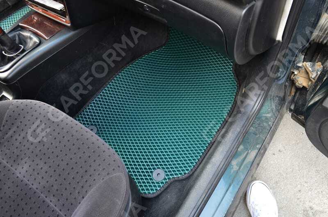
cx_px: 164
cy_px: 108
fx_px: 245
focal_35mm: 27
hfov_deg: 67.5
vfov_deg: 47.7
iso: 800
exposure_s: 1/15
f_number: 6.3
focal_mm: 18
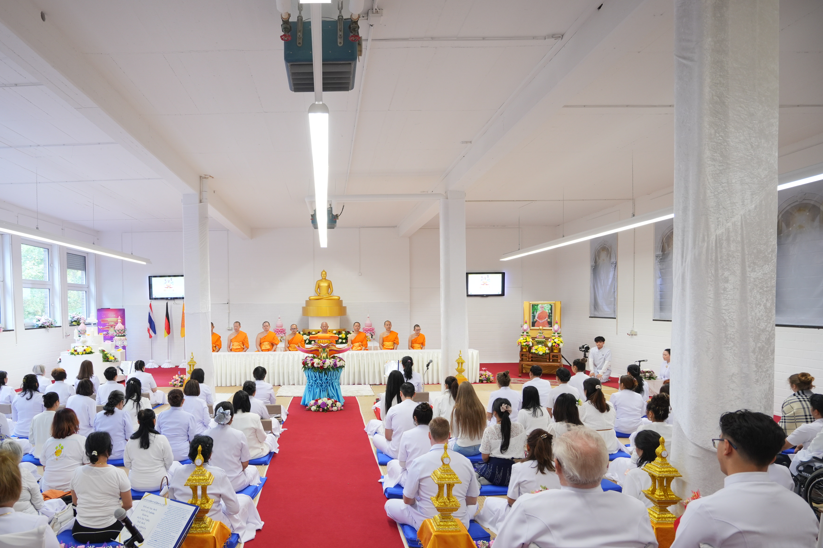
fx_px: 480
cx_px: 325
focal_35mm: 21
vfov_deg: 59.0
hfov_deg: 80.1
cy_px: 327
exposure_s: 1/30
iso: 500
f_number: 4
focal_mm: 16
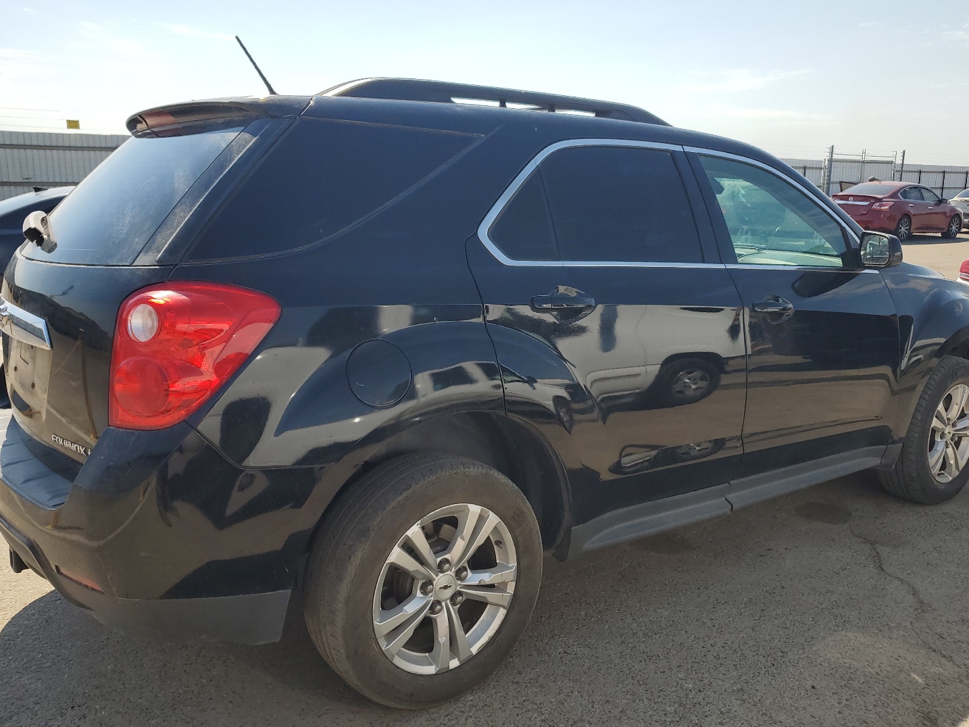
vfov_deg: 48.2
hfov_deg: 61.7
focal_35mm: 29
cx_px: 485
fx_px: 812
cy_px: 376
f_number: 1.5
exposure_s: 1/3333
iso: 50
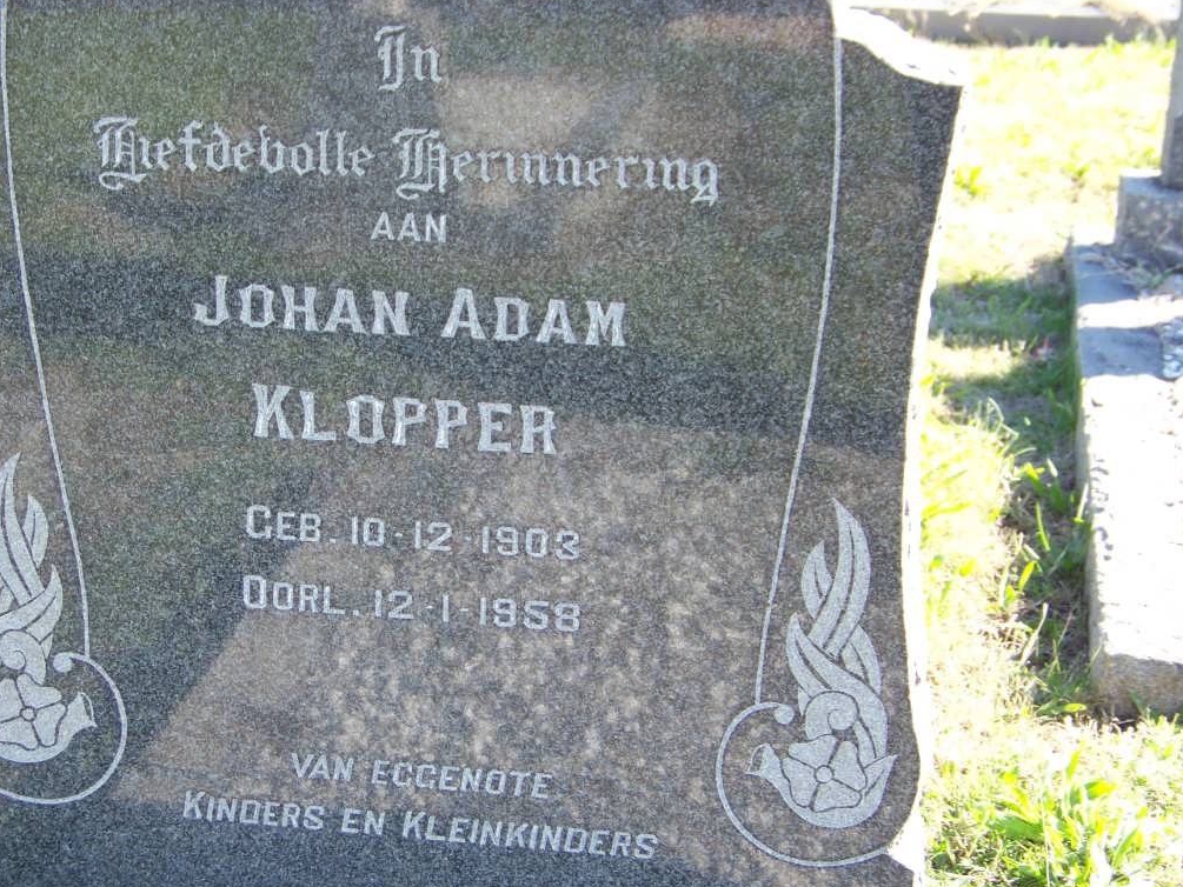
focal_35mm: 74
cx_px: 487
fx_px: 2529
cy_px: 480
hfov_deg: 26.3
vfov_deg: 19.9
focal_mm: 10.5
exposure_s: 1/100
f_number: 3.2
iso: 64
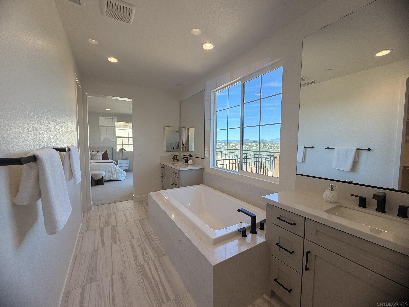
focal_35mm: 14
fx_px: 165
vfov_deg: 85.7
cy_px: 154
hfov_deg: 102.1
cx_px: 204
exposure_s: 1/154
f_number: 2.2
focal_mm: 2.22
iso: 64
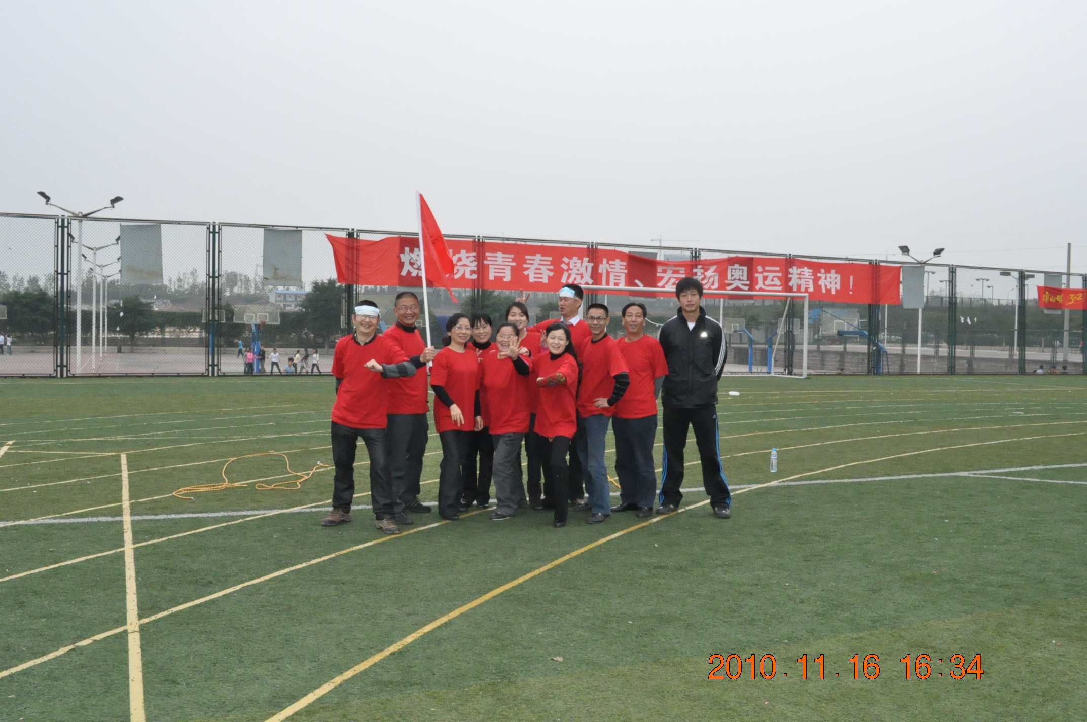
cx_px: 544
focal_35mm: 33
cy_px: 361
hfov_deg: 57.3
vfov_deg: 39.9
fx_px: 995
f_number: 18
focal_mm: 22
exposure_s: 1/200
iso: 3200
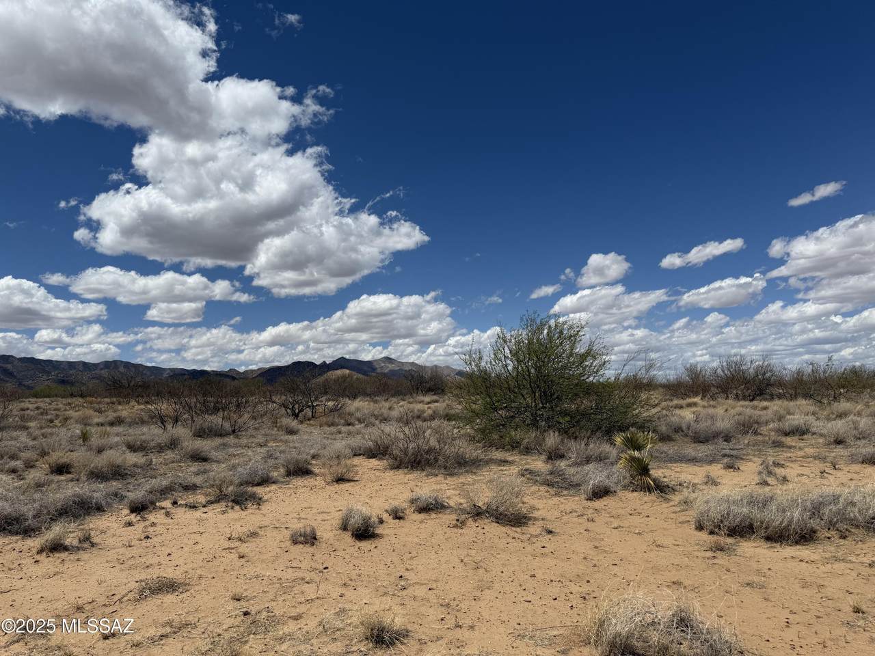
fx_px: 607
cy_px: 328
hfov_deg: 71.6
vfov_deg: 56.8
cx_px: 438
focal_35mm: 24
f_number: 1.78
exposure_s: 1/11905
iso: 80
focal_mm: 6.76
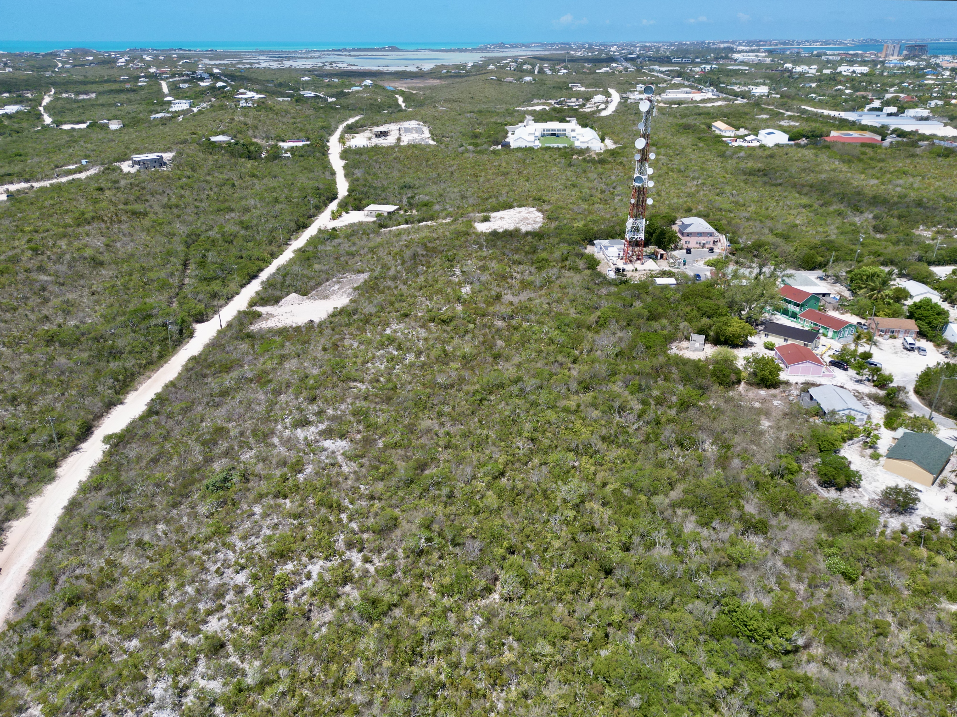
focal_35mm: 24
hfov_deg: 71.6
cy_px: 358
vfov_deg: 56.8
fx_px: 663
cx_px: 478
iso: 110
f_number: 1.7
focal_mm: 6.72
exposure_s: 1/4000
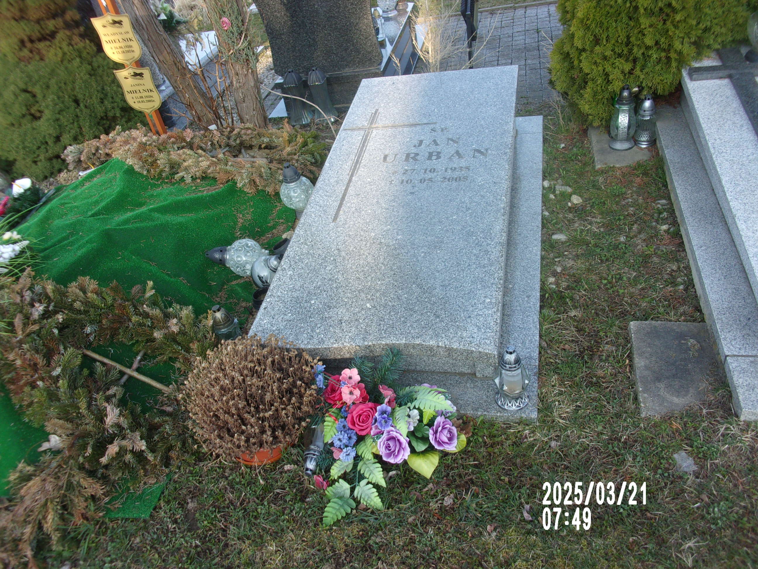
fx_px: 613
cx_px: 379
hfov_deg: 63.4
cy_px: 284
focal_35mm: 28
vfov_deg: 49.7
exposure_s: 1/100
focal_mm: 5.1
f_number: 3.9
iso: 80
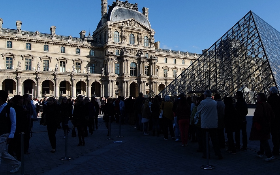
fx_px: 221
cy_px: 92
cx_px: 178
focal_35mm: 29
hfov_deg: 63.6
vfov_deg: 43.1
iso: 200
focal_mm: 14
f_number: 11
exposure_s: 1/250
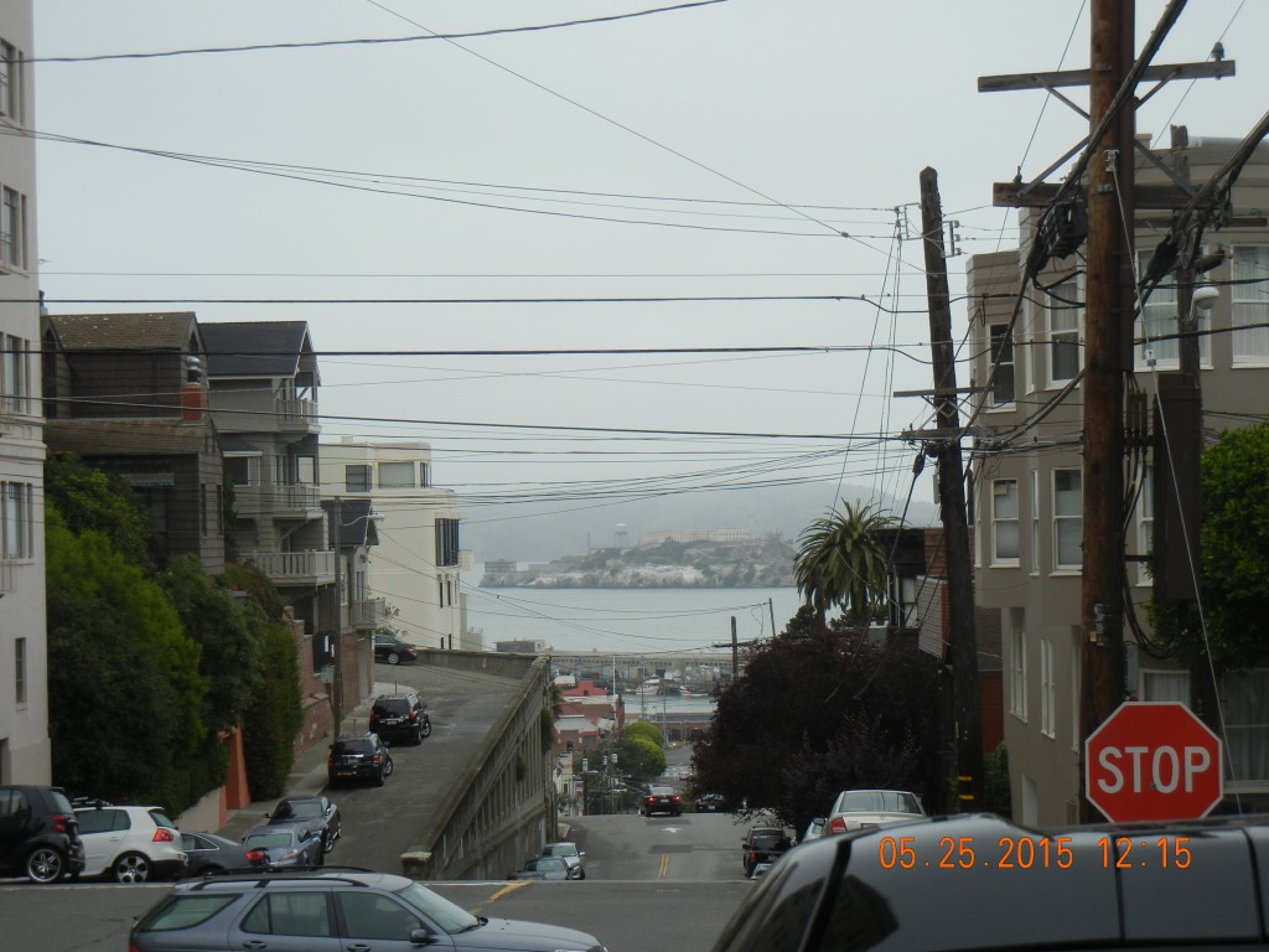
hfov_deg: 25.3
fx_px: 2823
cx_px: 634
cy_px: 476
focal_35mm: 77
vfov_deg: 19.1
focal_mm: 13.9
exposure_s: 1/510
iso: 160
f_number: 4.3
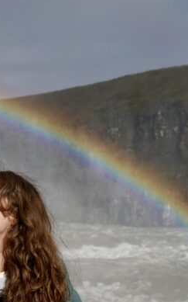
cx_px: 32
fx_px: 771
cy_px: 174
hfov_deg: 13.8
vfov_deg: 22.1
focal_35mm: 94
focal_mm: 35
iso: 400
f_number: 5.6
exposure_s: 1/5000
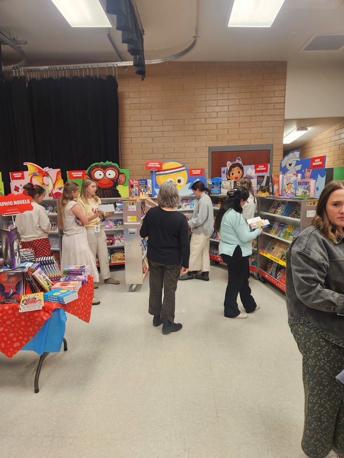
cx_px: 172
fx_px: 305
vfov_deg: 73.9
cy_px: 229
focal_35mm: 23
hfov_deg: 58.9
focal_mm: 5.4
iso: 200
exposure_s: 1/120
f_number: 1.8
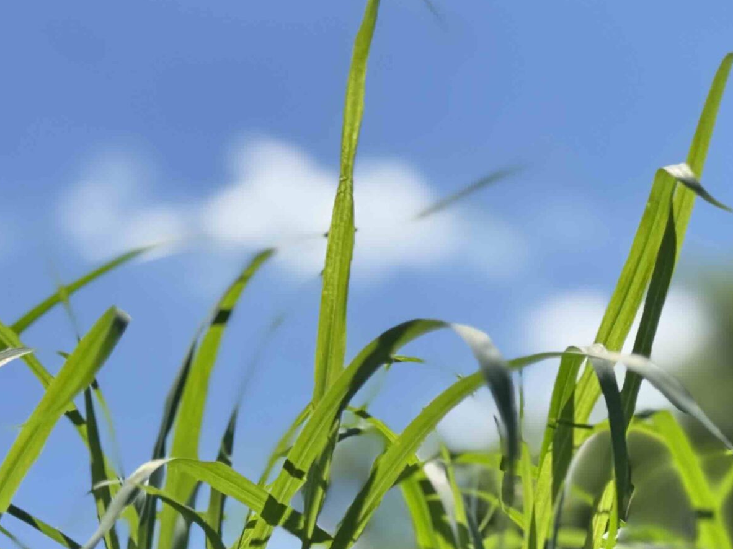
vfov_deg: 14.0
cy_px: 571
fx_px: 2202
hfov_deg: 18.3
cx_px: 767
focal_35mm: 104
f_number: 1.78
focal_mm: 6.76
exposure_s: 1/3817
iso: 64
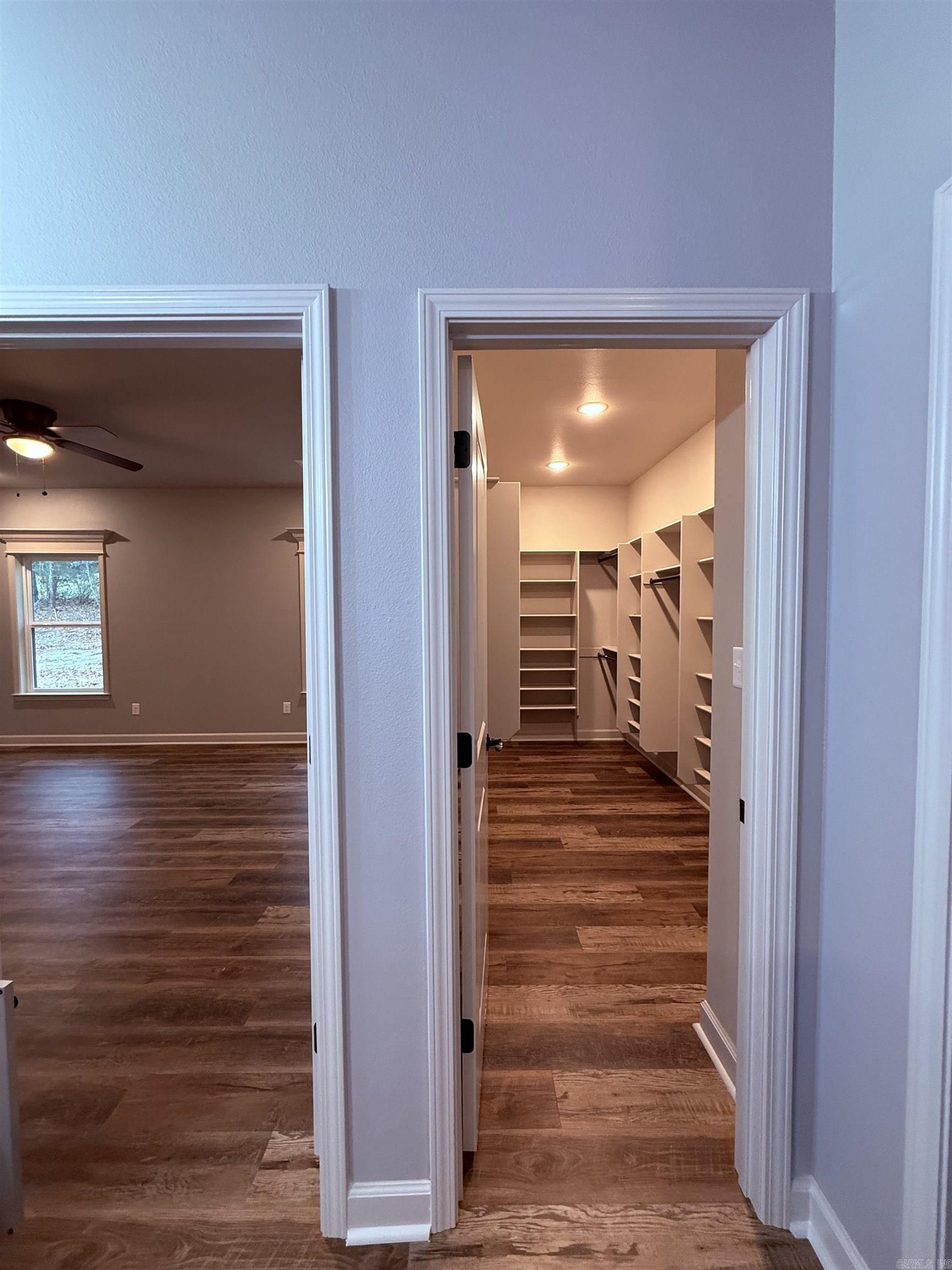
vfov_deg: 102.1
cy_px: 635
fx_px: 513
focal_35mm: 14
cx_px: 476
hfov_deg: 85.7
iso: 250
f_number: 2.2
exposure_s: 1/60
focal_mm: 2.22
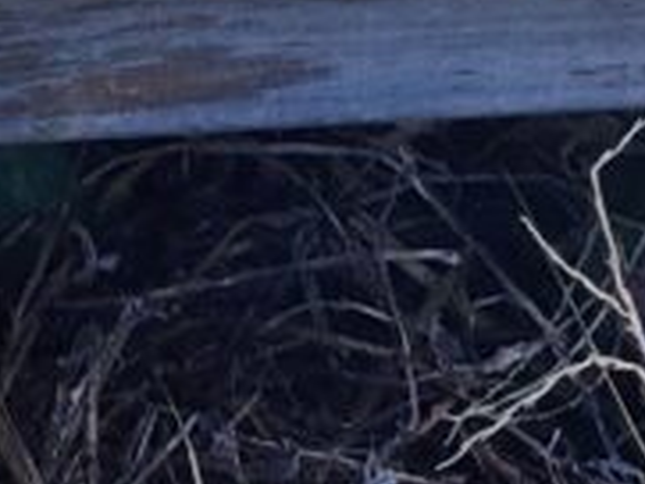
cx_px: 339
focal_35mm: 147
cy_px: -737
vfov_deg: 9.0
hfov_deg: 13.4
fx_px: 2741
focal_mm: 5.4
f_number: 1.8
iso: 40
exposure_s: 1/1238
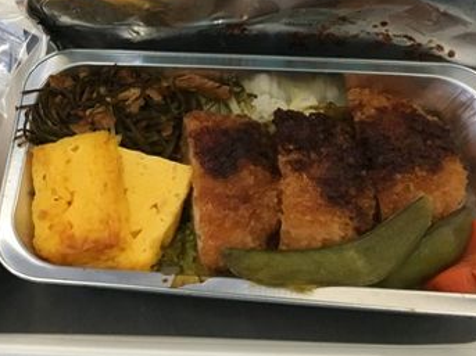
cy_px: 37
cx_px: 124
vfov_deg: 25.7
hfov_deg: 34.3
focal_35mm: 55
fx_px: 756
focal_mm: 4.15
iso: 200
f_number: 2.2
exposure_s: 1/30
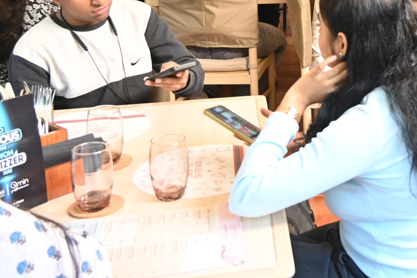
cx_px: 438
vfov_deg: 19.4
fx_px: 776
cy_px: -30
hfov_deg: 27.9
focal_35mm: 67
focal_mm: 18
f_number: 4
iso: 2000
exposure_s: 1/60
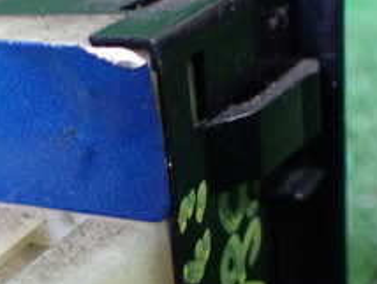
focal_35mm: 84
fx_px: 916
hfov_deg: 22.9
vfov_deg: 17.4
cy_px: 252
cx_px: 70
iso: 800
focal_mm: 5.4
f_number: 2.3
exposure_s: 1/30
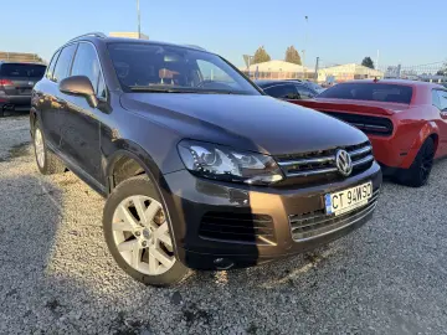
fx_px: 310
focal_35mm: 24
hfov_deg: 71.6
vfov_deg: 56.8
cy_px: 168
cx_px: 224
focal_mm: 6.76
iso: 80
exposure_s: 1/1493
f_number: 1.78
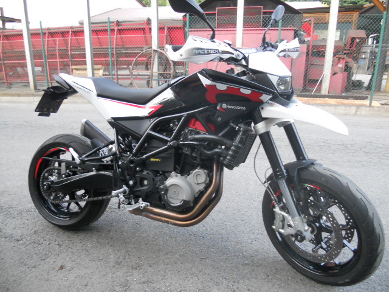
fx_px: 303
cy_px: 146
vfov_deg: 51.4
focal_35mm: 27
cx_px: 194
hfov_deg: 65.3
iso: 320
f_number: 3.2
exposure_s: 1/30
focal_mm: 4.9
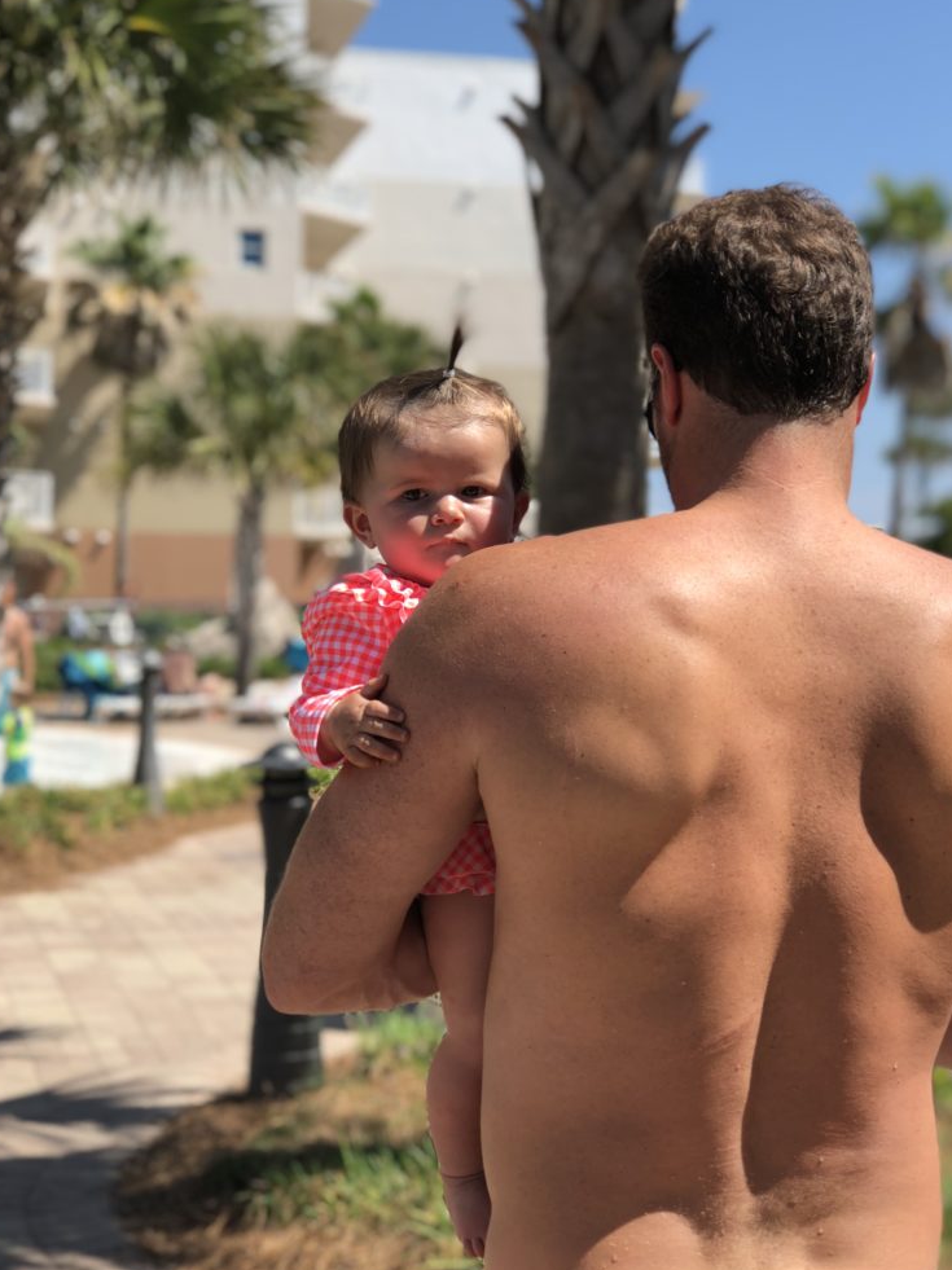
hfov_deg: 23.6
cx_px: 462
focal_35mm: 62
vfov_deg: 31.2
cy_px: 631
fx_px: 2275
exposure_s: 1/540
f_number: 2.8
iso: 20
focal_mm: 6.6
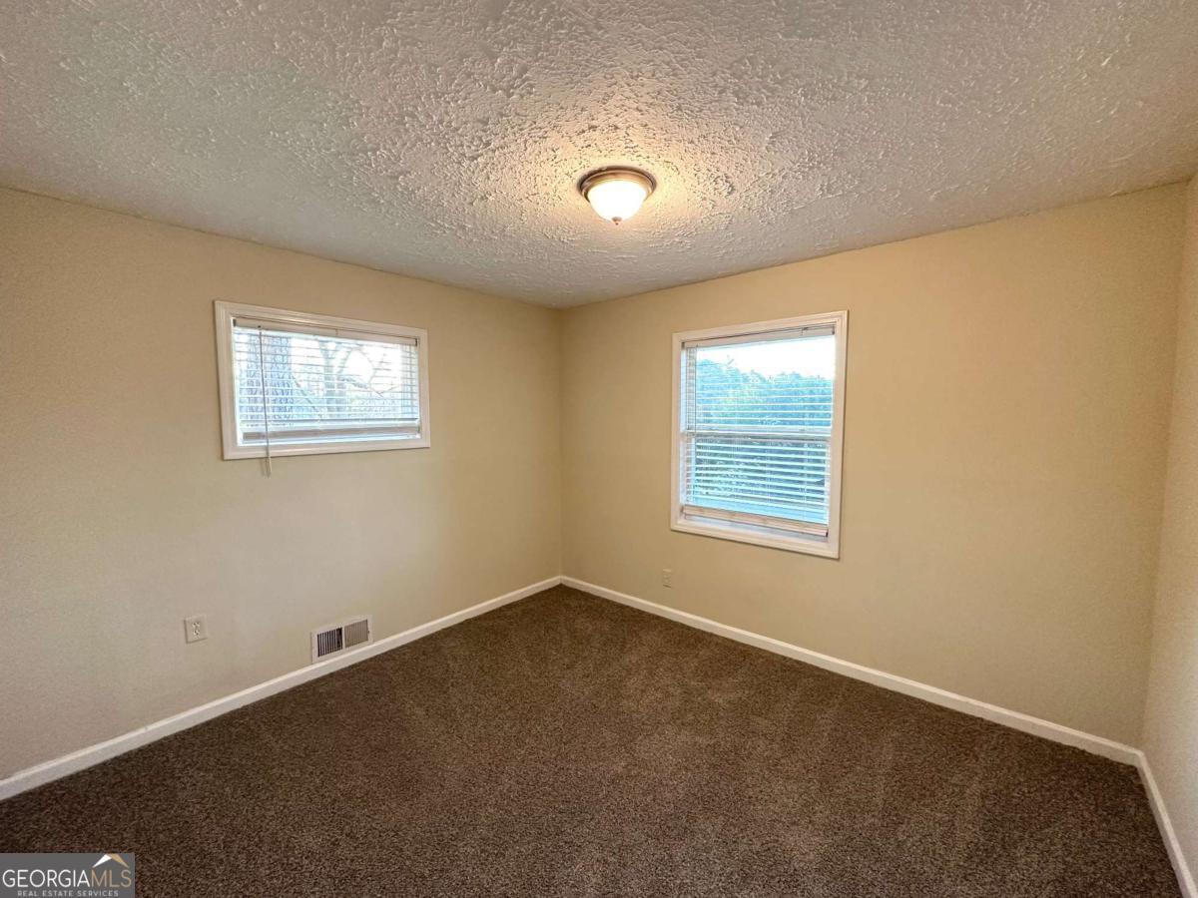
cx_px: 599
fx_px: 485
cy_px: 449
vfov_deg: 85.7
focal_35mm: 14
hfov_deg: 102.1
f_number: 2.2
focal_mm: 2.22
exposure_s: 1/60
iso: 200
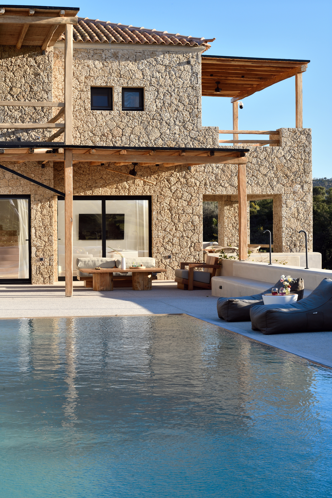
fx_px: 968
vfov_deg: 28.8
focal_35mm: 70
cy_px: 249
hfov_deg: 19.5
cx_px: 166
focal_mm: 70
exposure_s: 1/80
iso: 160
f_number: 16
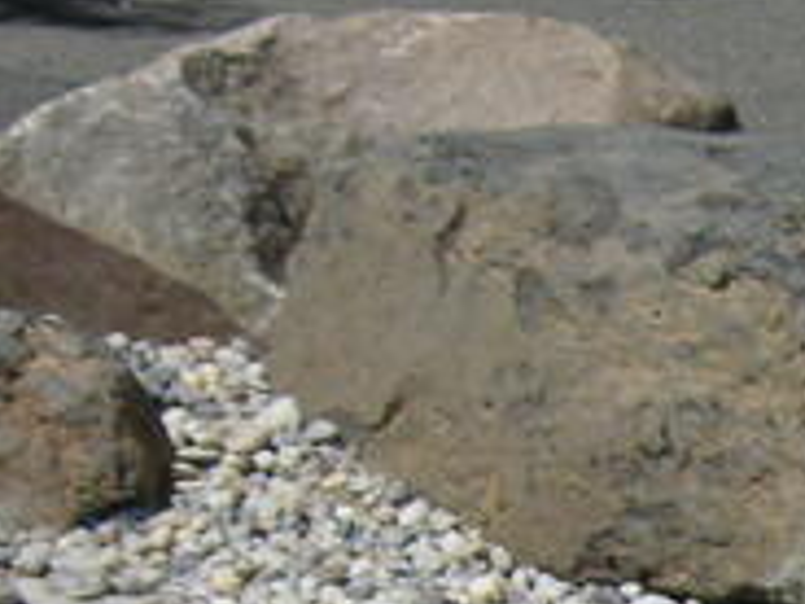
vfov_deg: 6.3
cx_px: 1536
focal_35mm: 230
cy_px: 1085
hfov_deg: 8.2
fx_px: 5349
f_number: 9.5
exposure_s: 1/180
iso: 50
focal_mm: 8.9
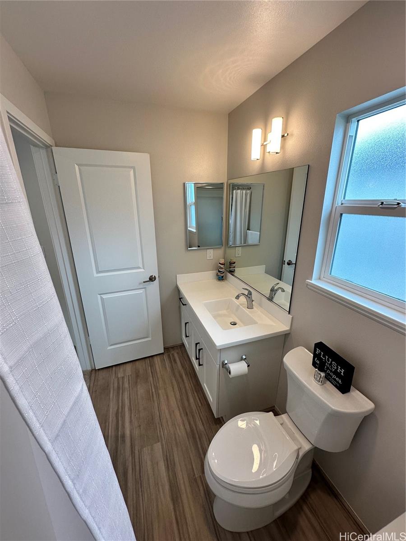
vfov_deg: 102.1
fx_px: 219
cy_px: 270
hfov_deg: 85.7
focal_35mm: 14
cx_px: 203
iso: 100
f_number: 2.2
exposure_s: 1/120
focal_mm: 2.22
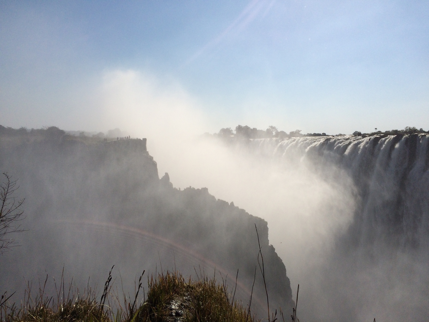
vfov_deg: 48.2
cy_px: 161
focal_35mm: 29
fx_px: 359
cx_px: 214
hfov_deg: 61.7
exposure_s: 1/13699
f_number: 2.2
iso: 40
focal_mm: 4.15
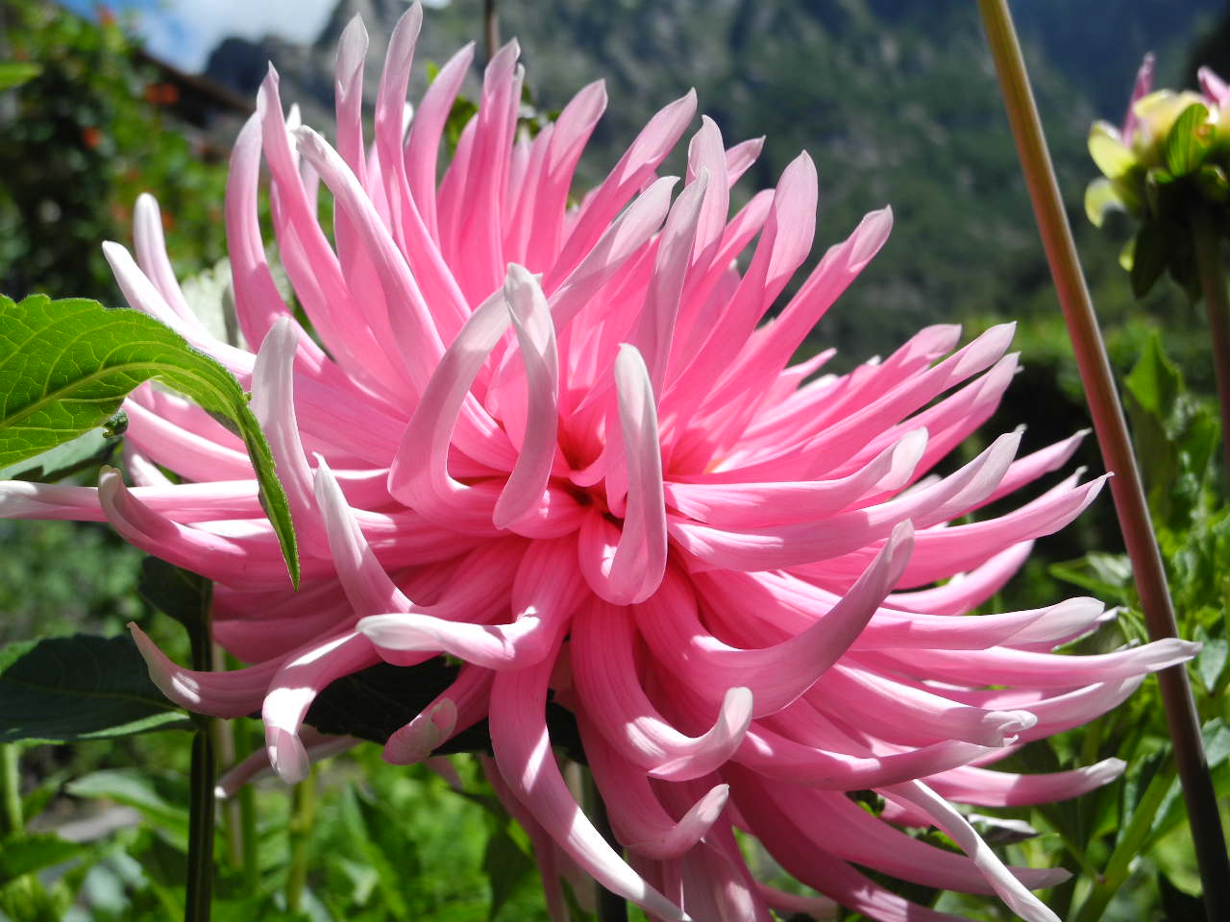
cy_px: 461
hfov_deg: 49.0
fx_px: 1350
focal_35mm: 38
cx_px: 615
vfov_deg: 37.7
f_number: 3.2
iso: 100
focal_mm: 8.1
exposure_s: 1/1337
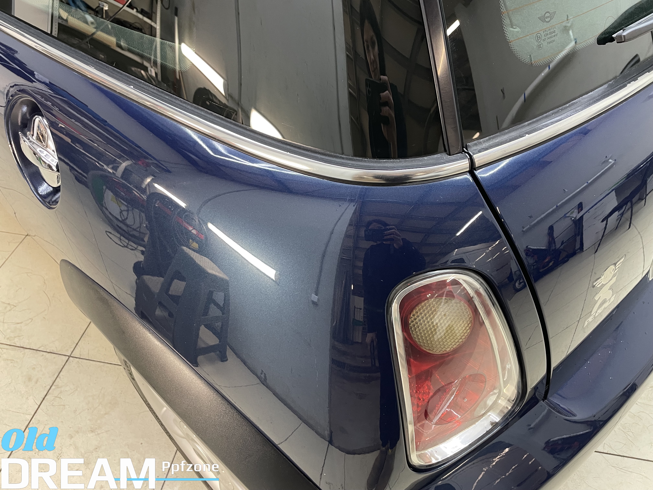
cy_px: 245
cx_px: 326
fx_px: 490
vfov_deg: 53.1
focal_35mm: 26
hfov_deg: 67.3
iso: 160
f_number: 1.6
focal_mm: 4.2
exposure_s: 1/50
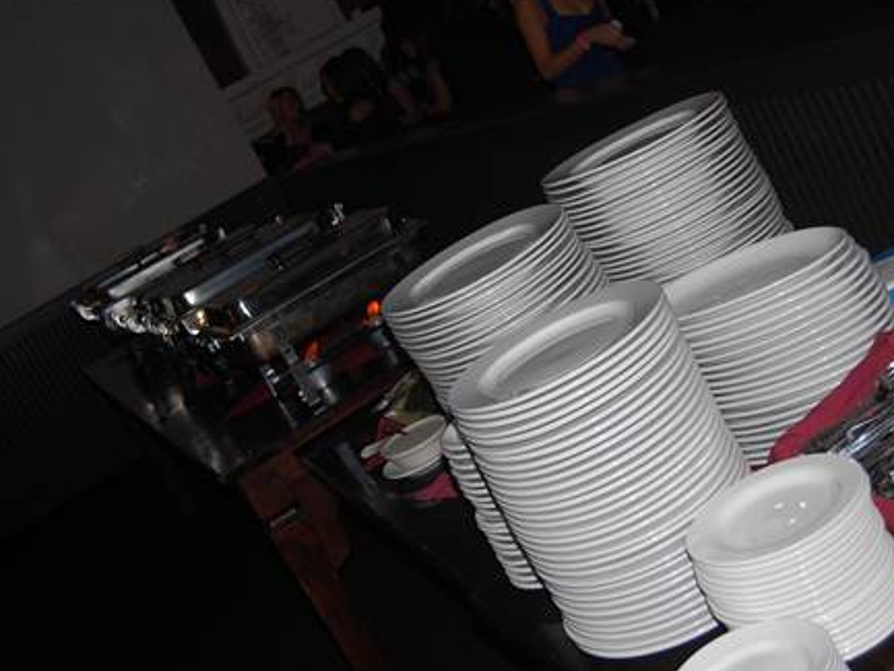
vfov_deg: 28.3
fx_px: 1332
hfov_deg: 37.1
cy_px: 330
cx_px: 415
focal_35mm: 52
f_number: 4.5
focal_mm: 31
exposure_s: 1/60
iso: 400
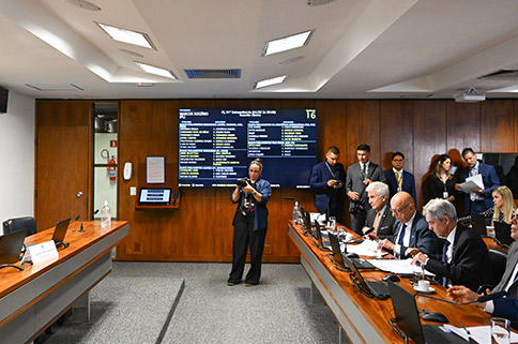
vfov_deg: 40.9
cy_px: 199
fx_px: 460
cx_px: 287
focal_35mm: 32
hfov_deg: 58.7
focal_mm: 18
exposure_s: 1/160
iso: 1600
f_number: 2.8
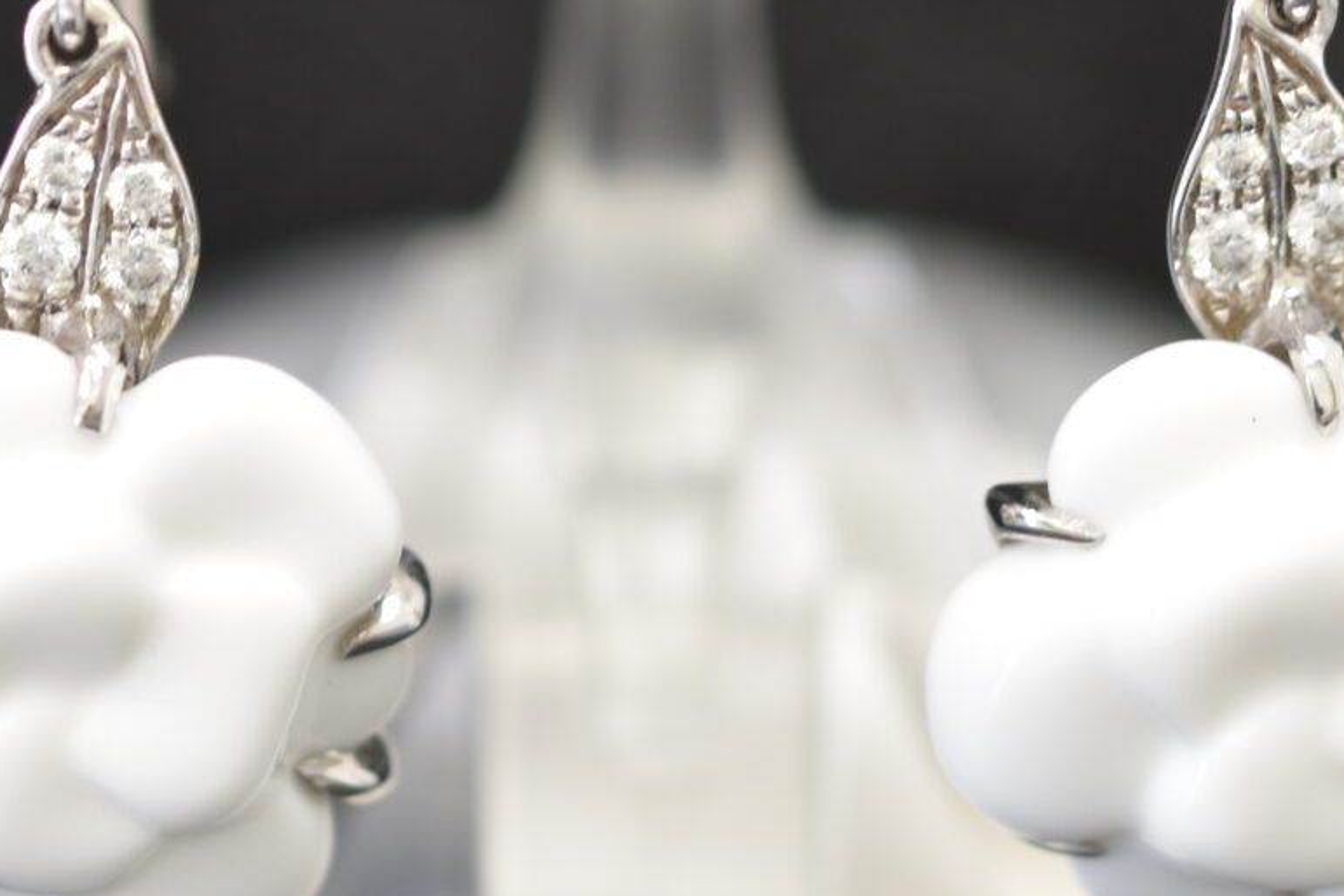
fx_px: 16724
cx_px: 300
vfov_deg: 3.1
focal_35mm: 448
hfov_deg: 4.6
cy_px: 116
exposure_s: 1/10
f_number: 4.5
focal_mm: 90
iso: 100
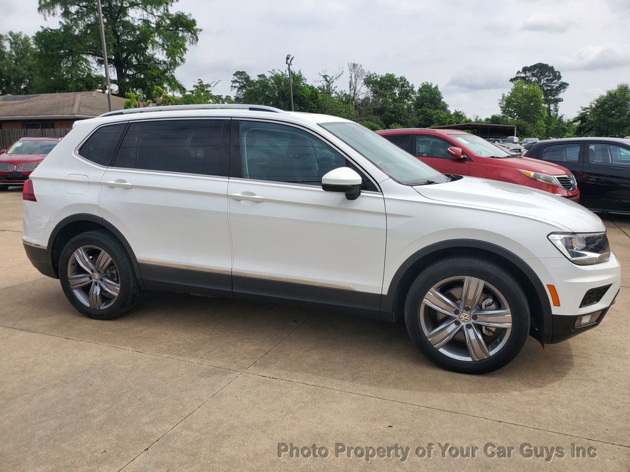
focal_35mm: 26
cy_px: 236
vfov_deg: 53.1
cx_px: 315
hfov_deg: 67.3
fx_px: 473
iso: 50
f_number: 2.4
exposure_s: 1/1677
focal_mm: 4.3
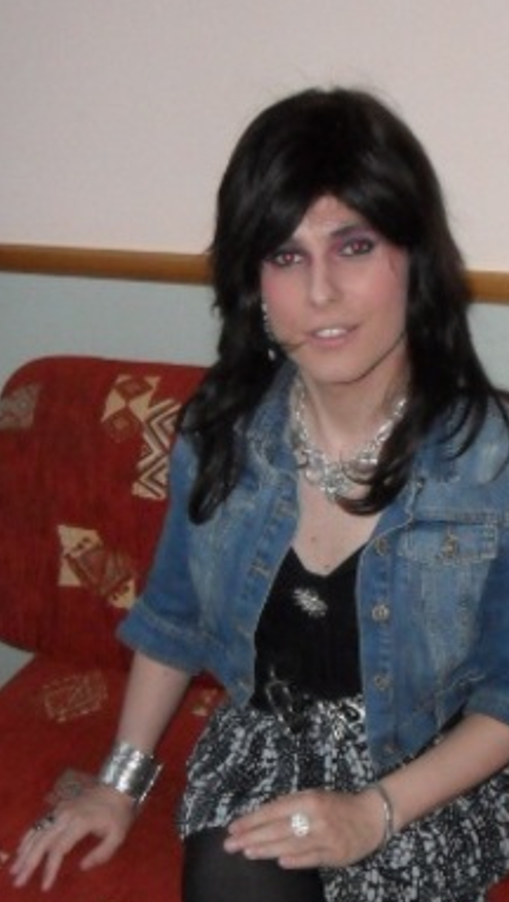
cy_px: 622
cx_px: 338
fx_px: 1102
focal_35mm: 46
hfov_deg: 25.9
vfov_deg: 43.7
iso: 400
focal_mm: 4.9
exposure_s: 1/45
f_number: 3.5
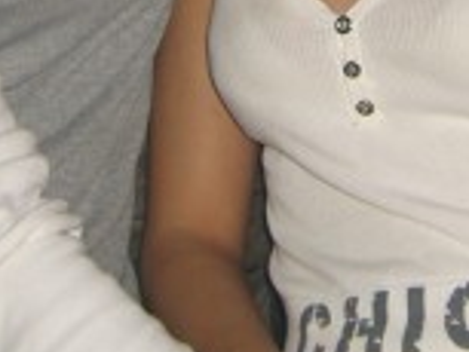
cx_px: 423
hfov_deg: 13.1
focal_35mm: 149
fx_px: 2020
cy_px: -168
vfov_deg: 9.7
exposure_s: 1/60
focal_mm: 7.9
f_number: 2.8
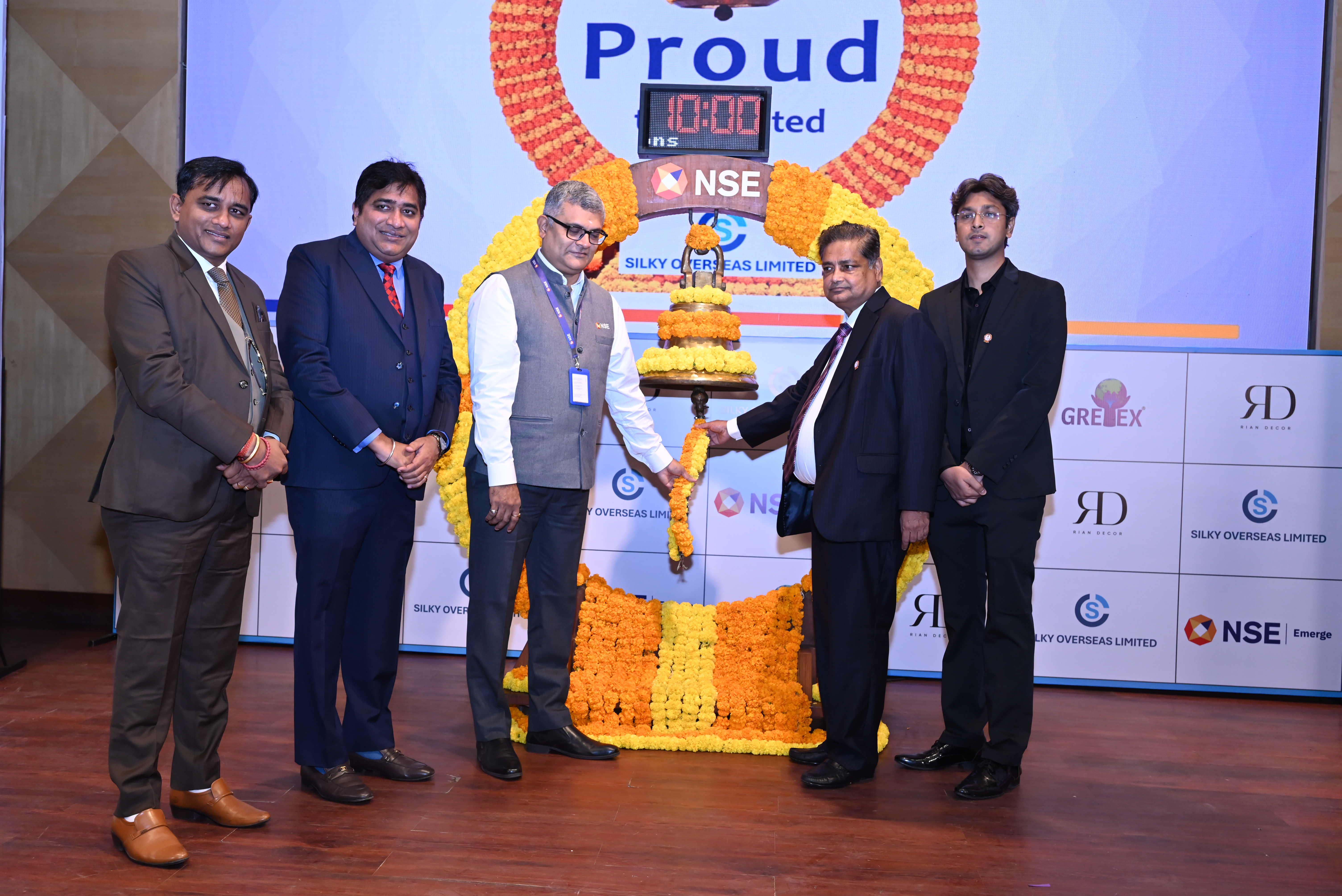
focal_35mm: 32
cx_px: 671
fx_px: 1193
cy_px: 448
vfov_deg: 41.1
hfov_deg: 58.7
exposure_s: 1/125
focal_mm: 32
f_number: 5
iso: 1250
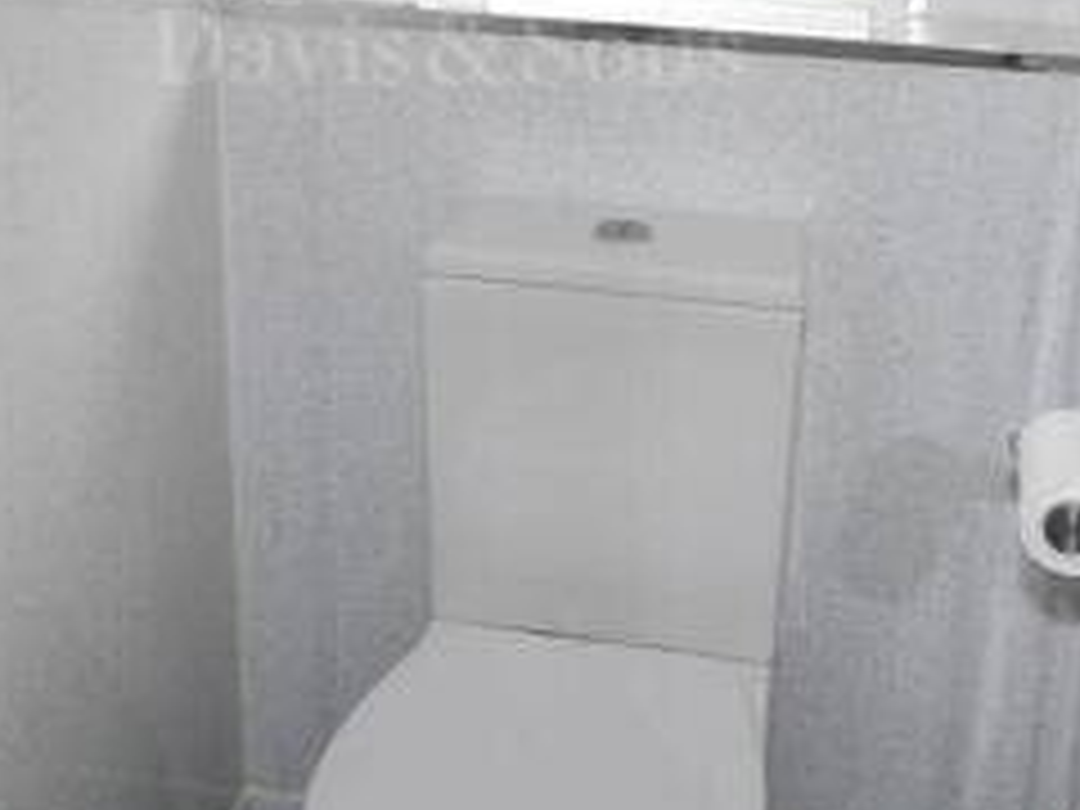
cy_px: 56
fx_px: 2122
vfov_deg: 21.1
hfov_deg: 28.5
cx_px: 459
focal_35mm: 68
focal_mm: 14
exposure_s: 1/160
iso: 200
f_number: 4.5
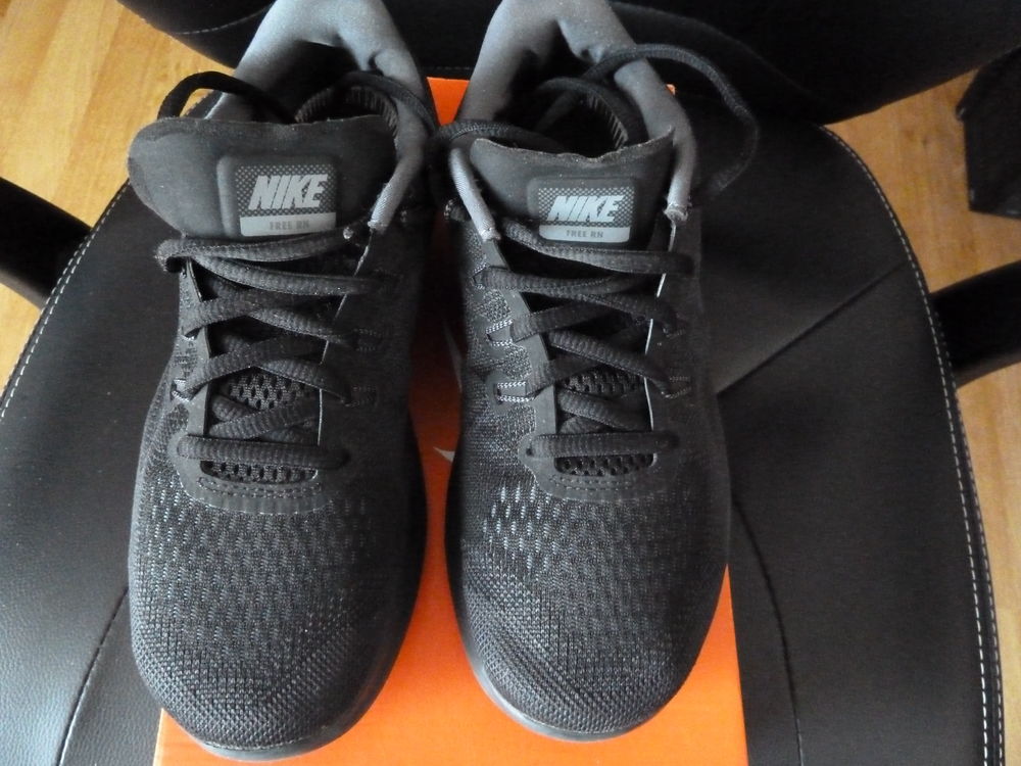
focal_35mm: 25
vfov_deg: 54.9
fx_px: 737
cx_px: 510
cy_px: 383
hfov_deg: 69.4
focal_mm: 4.1
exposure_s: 1/15
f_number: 3.3
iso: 1600
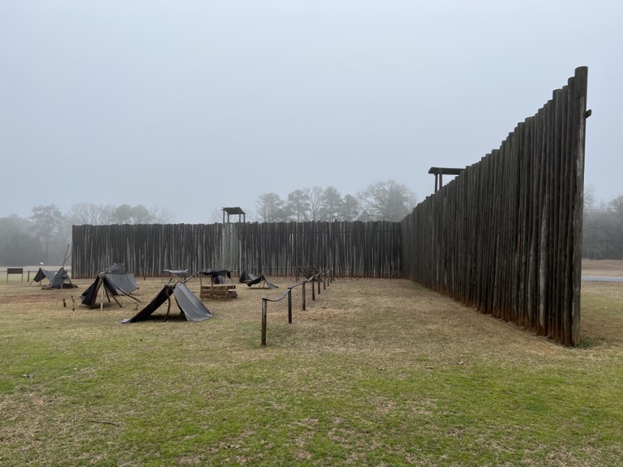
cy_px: 234
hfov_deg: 67.3
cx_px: 312
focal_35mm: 26
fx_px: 468
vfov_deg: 53.1
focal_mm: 5.7
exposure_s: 1/1553
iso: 50
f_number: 1.5
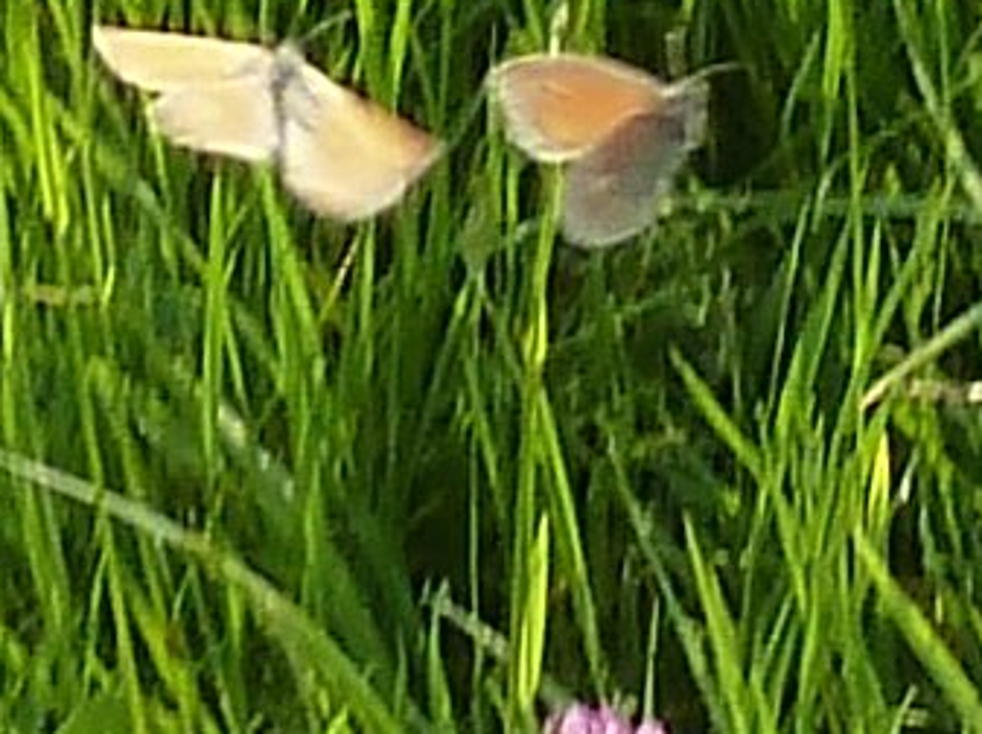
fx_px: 2154
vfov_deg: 19.3
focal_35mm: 76
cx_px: 634
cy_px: 237
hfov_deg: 25.6
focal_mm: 4.1
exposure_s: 1/320
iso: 125
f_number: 4
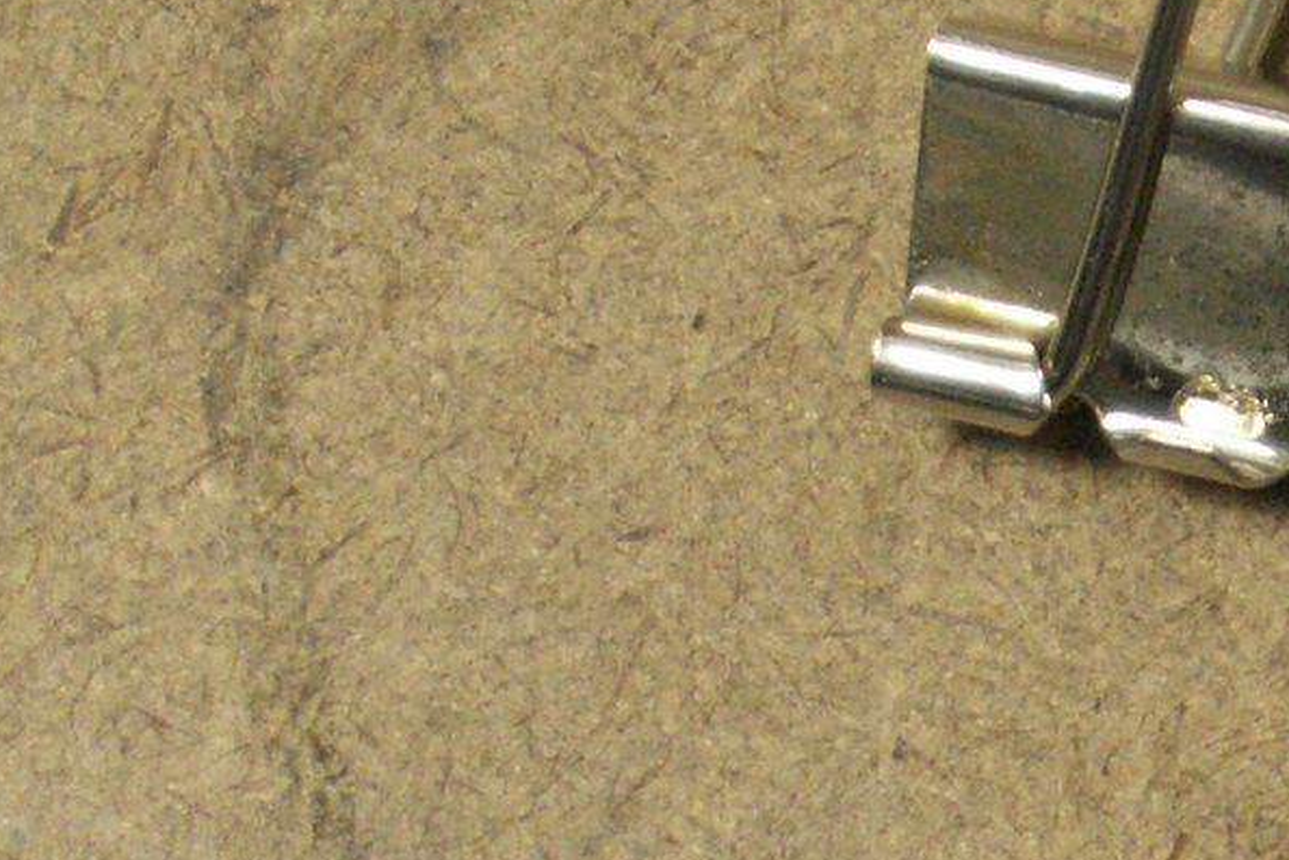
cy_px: 812
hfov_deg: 14.4
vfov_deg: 9.8
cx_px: 1480
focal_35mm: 139
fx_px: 4978
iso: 160
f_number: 2.8
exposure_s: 1/25
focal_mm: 5.86
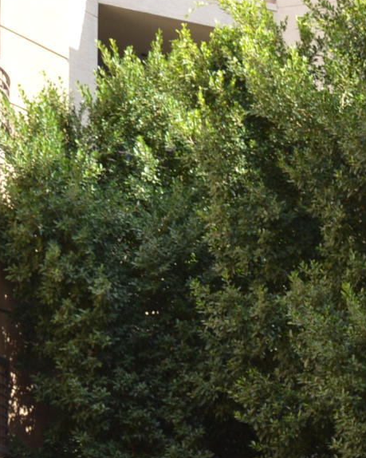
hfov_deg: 10.4
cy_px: 605
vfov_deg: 12.7
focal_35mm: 147
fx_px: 1991
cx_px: 423
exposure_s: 1/200
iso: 100
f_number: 4
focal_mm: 20
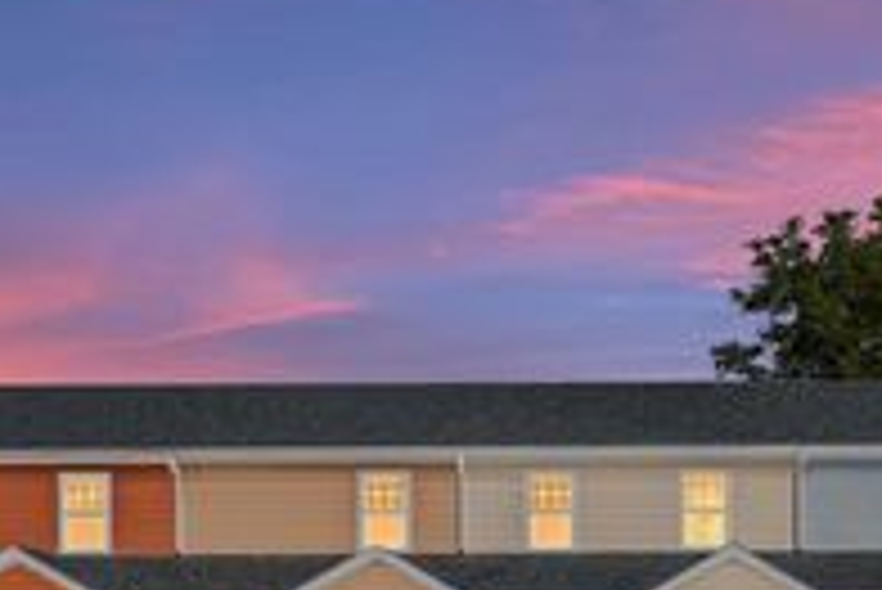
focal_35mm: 56
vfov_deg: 22.6
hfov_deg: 35.4
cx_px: 544
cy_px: 682
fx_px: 1373
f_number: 7.1
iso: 320
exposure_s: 1/2000
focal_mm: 22
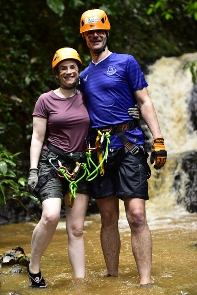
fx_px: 614
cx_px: 98
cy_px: 148
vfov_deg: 27.0
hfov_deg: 18.2
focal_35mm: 75
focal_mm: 50
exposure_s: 1/80
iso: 450
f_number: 2.2
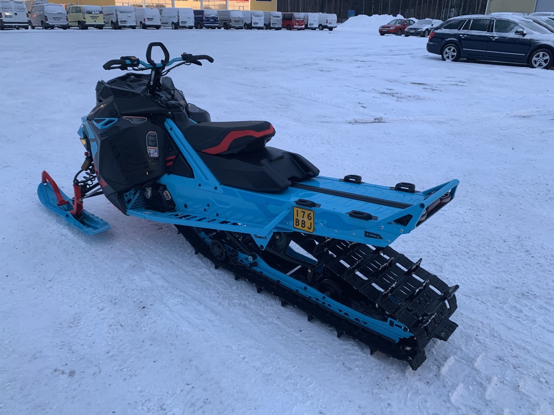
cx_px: 267
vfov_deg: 51.3
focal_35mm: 27
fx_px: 432
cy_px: 203
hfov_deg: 65.3
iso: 160
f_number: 1.8
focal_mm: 4.25
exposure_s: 1/60
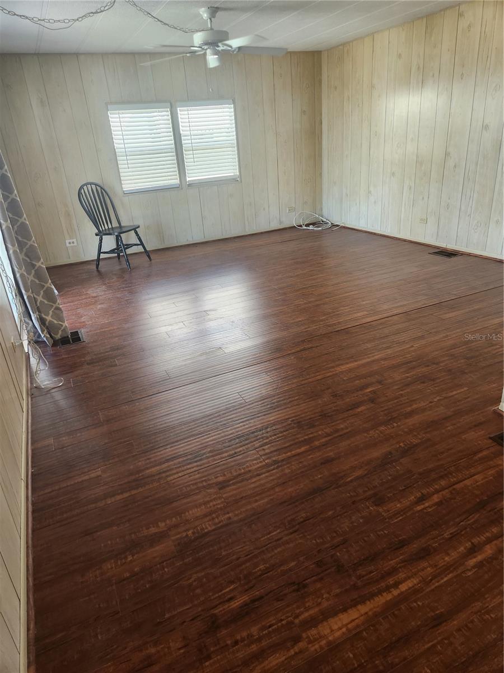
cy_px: 336
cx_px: 252
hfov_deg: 58.9
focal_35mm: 23
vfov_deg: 73.9
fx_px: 446
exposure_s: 1/120
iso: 100
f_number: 1.8
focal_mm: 5.4
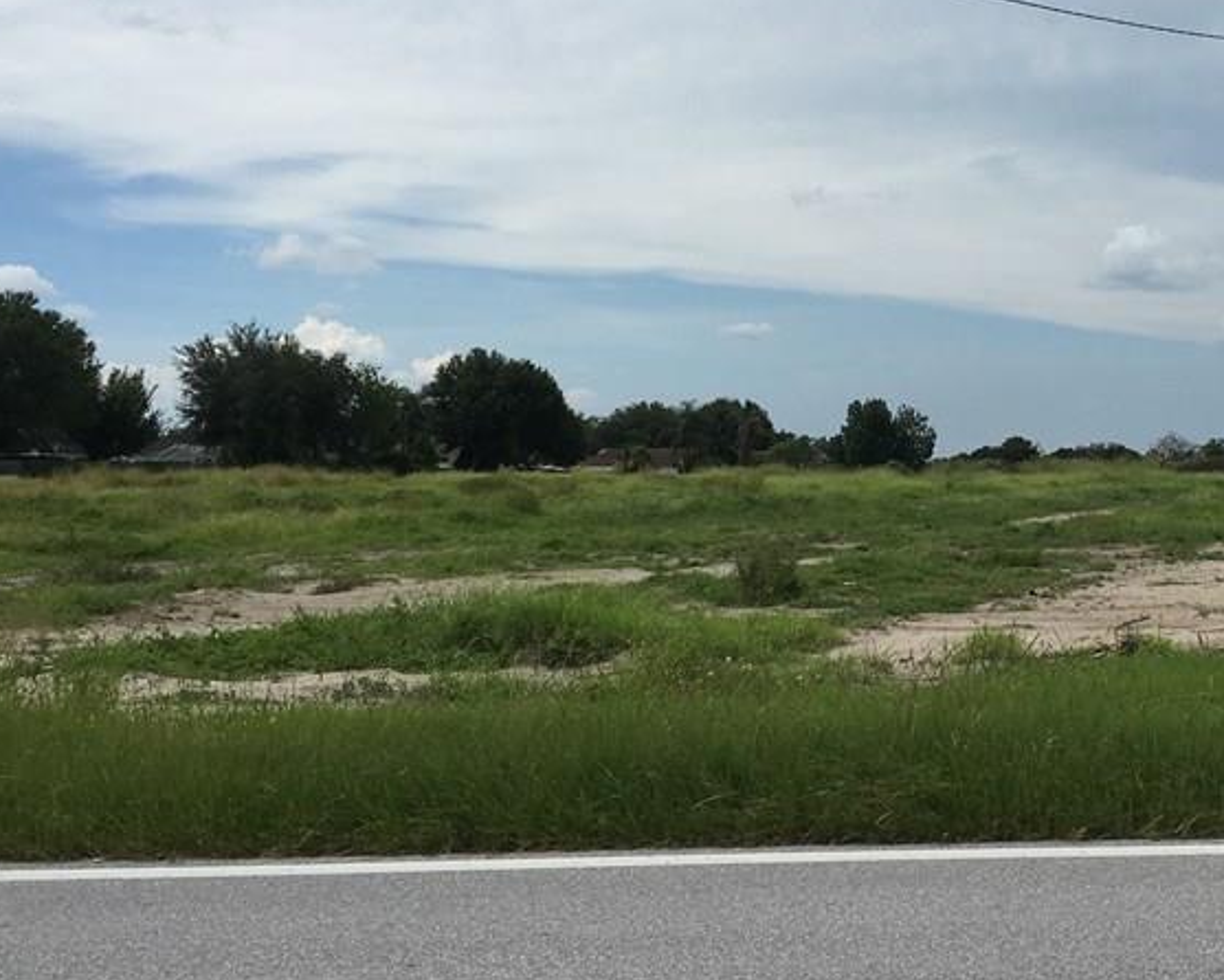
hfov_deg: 34.8
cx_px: 984
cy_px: 253
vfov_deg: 28.7
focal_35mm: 52
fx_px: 1884
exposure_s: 1/3205
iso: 25
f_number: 2.2
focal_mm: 4.15
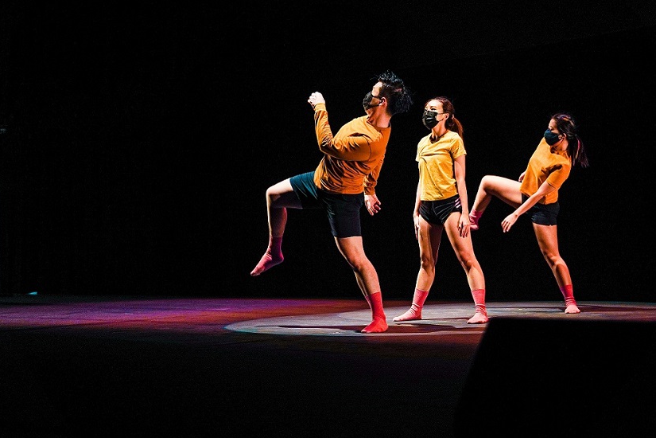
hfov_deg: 31.6
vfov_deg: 21.4
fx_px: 1159
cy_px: 190
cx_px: 332
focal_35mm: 64
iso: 640
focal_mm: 35
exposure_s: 1/320
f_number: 1.8
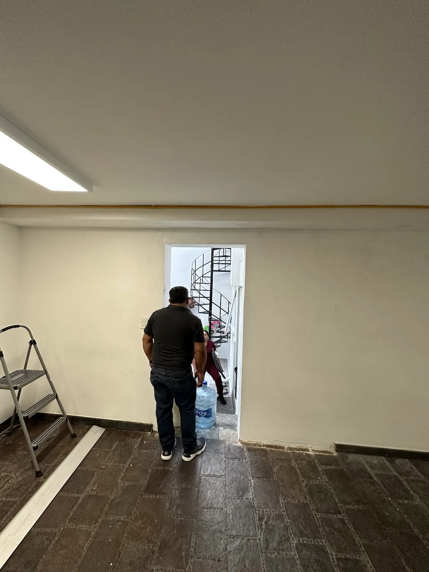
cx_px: 214
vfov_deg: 102.1
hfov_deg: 85.7
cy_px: 286
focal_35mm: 14
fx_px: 231
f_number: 2.2
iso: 250
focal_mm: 2.22
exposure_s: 1/120
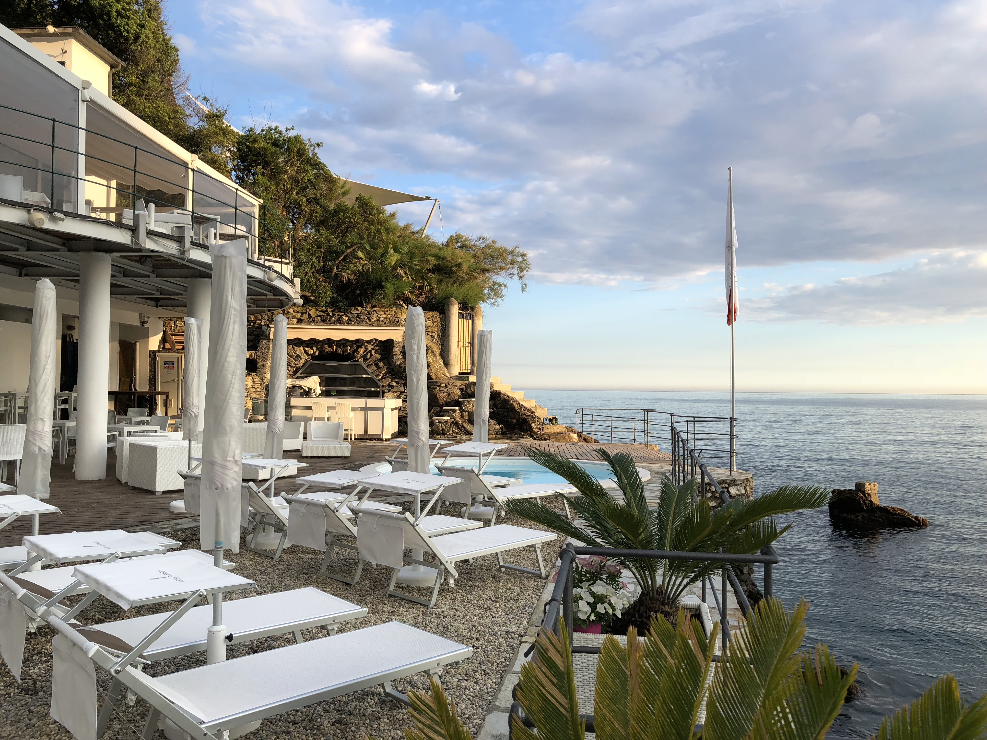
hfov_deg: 63.4
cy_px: 370
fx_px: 798
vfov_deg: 49.7
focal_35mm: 28
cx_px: 494
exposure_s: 1/592
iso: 20
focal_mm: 4
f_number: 1.8
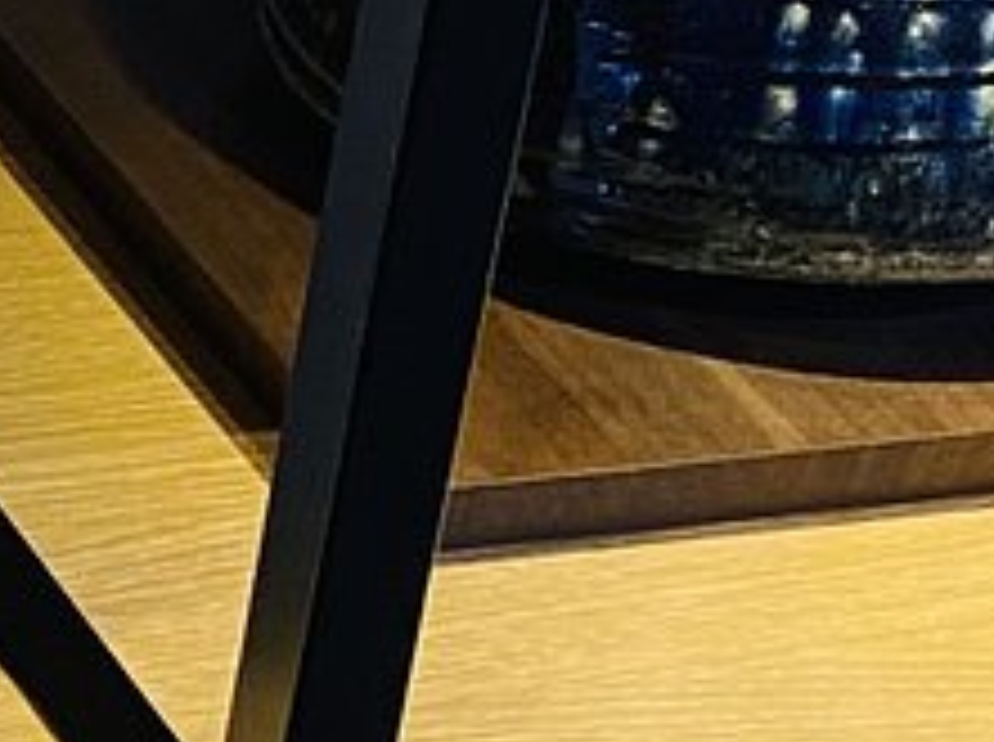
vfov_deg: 8.2
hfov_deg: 10.0
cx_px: -1061
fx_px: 5189
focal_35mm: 181
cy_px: 279
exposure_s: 1/60
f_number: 1.8
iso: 160
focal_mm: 4.25
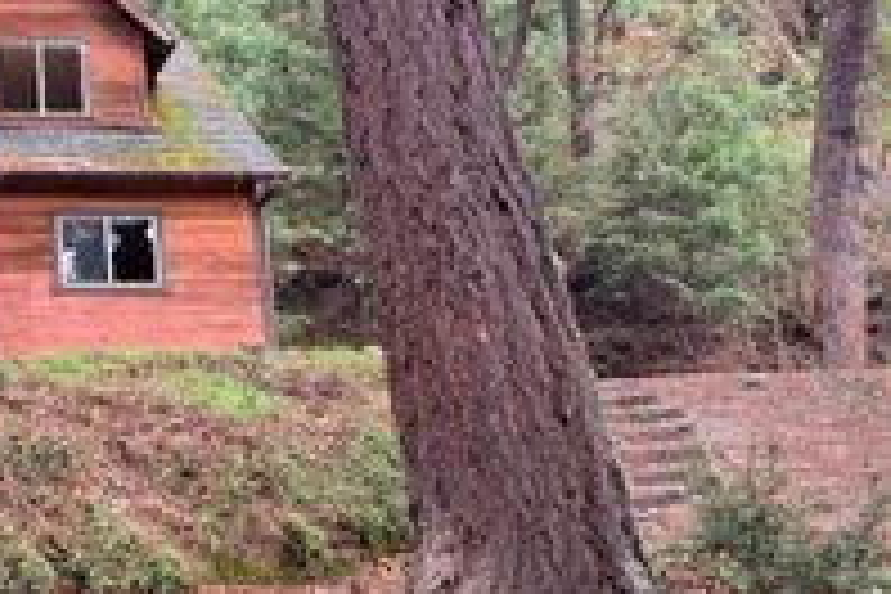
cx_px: -225
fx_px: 1559
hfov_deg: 27.4
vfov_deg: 21.5
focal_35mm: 63
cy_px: 196
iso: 125
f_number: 1.78
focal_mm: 6.76
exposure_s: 1/121
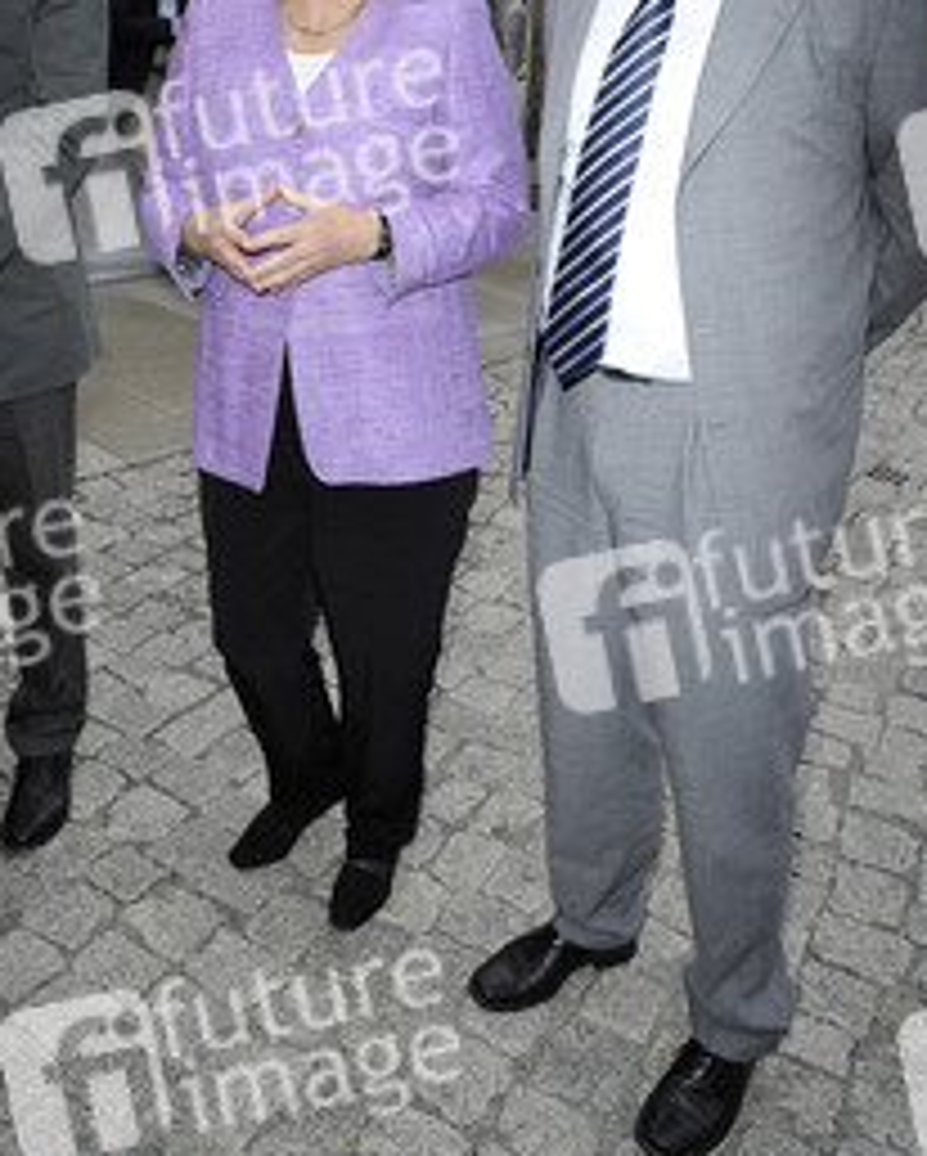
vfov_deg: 50.5
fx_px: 1199
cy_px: 382
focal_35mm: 35
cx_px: 360
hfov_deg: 42.0
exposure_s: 1/160
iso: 800
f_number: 5.6
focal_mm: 24
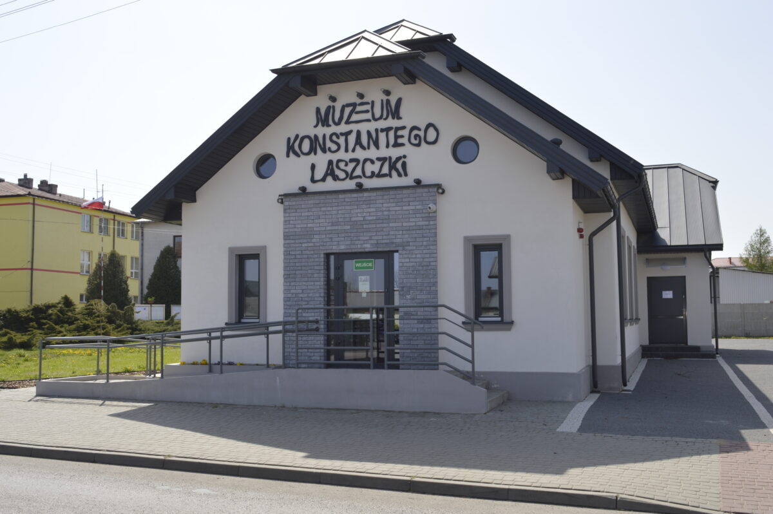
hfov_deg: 51.3
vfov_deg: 35.4
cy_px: 257
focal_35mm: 38
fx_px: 805
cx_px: 386
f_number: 9
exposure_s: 1/200
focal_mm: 25
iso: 100
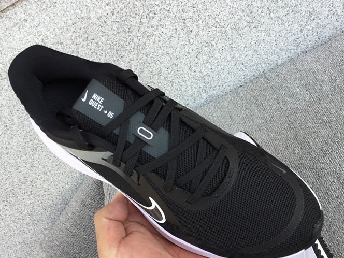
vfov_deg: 34.1
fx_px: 417
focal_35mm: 42
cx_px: 186
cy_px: 165
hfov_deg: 44.8
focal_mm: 3.3
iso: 25
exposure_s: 1/160
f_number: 2.4
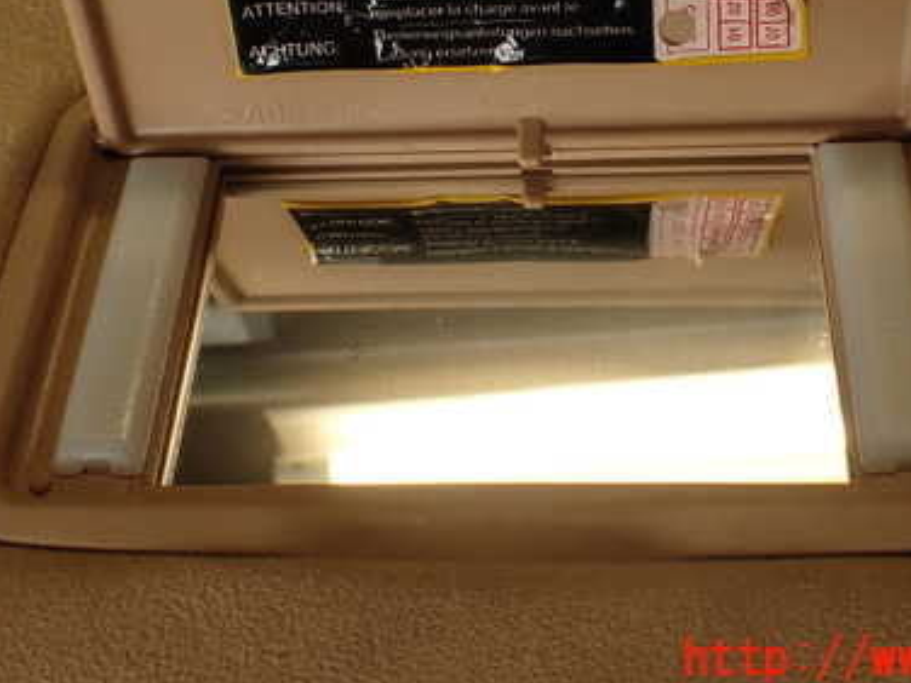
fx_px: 1342
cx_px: 504
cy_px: 145
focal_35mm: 51
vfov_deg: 28.0
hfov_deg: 37.5
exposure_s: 1/60
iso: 100
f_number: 3.2
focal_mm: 5.79
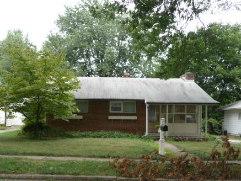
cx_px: 124
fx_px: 286
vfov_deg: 34.9
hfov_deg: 45.8
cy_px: 117
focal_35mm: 41
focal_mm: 4.7
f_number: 3.3
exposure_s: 1/125
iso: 100
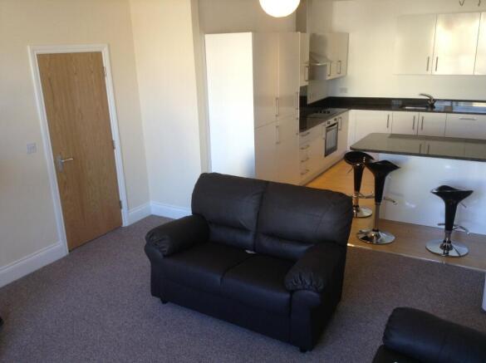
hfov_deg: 55.4
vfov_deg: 42.8
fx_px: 463
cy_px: 182
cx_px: 243
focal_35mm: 33
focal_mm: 3.3
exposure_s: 1/24
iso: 50
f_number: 2.4
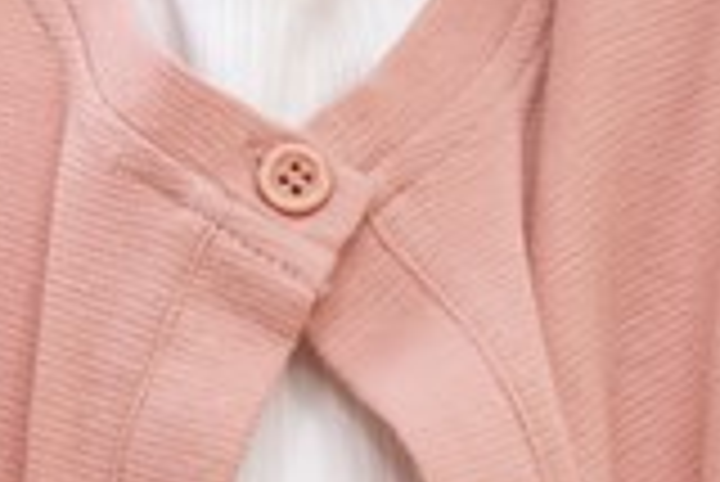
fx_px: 10069
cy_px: -401
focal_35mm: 503
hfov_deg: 4.1
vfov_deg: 2.7
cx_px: 297
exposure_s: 1/160
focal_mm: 112
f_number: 3.5
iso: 640
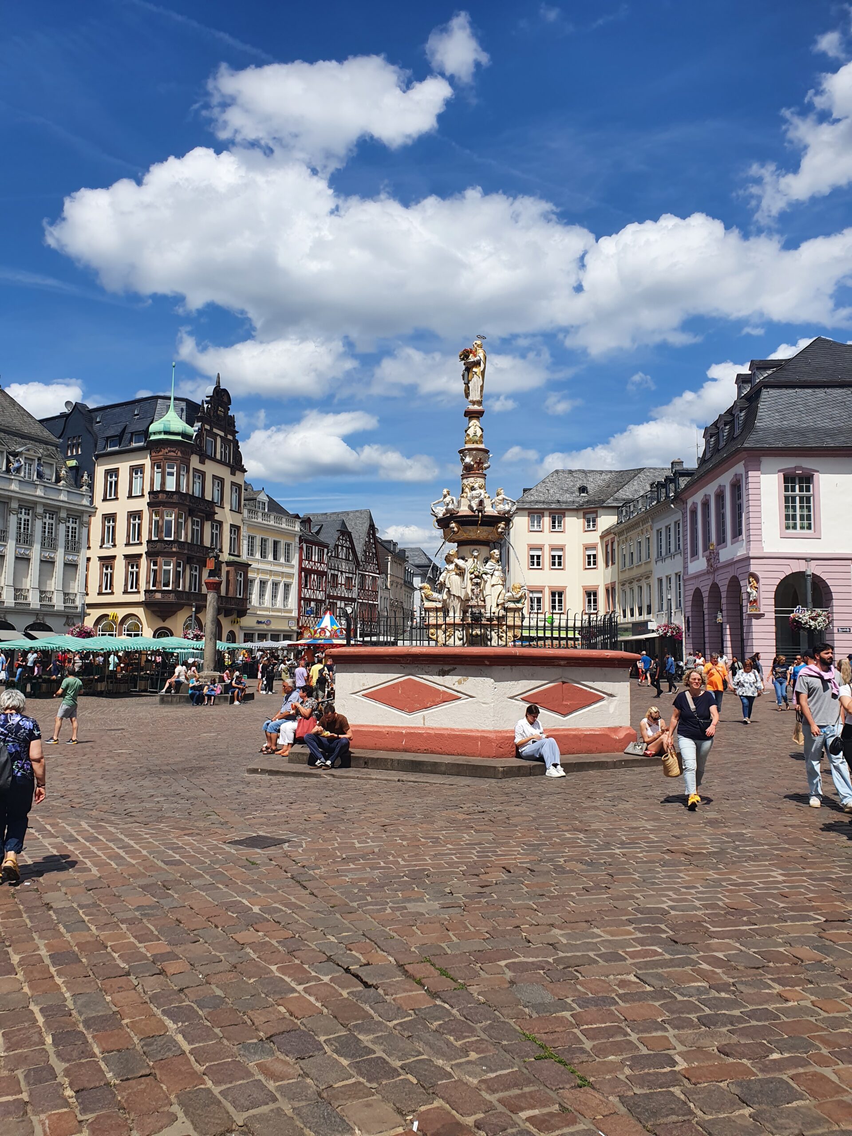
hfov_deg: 53.1
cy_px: 568
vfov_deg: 67.3
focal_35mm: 26
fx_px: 853
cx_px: 426
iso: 50
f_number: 2.4
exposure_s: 1/2576
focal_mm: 4.32
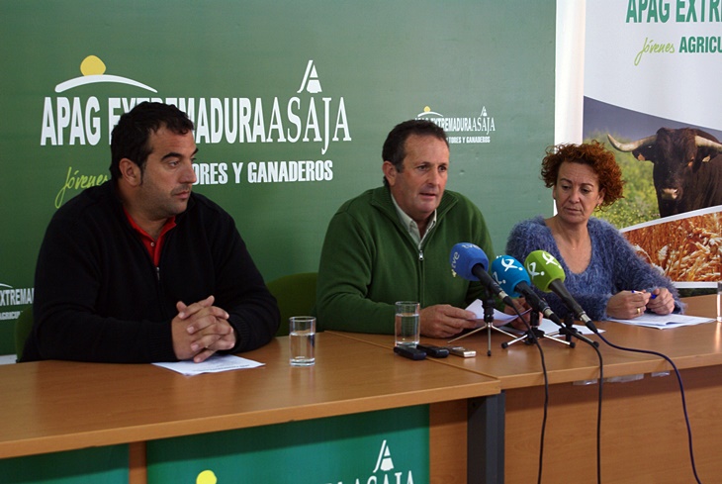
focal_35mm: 75
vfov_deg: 18.2
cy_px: 242
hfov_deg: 27.0
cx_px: 361
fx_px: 1506
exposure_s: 1/15
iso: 400
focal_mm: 50
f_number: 5.6
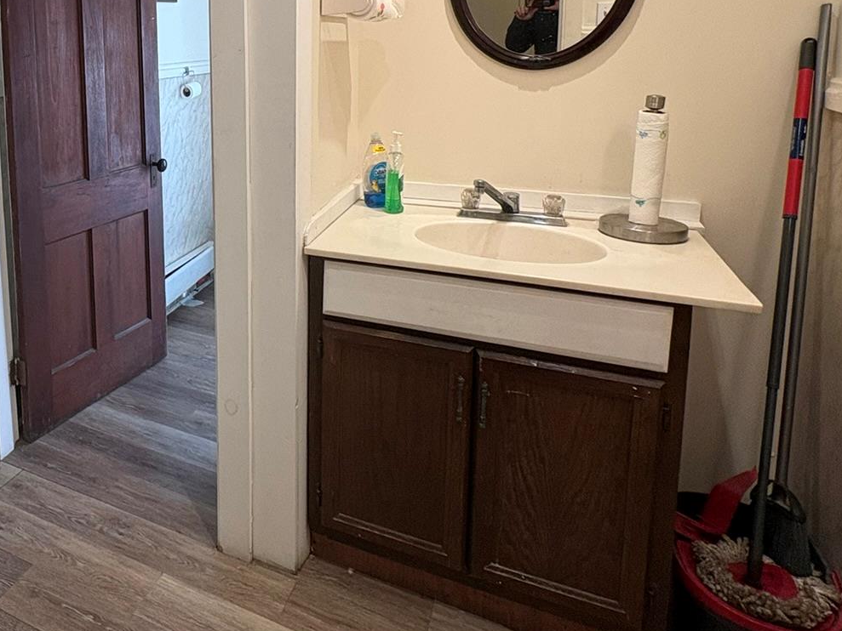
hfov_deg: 56.3
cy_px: 139
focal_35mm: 29
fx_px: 705
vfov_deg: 46.1
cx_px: 146
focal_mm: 2.22
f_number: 2.2
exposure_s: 1/120
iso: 160
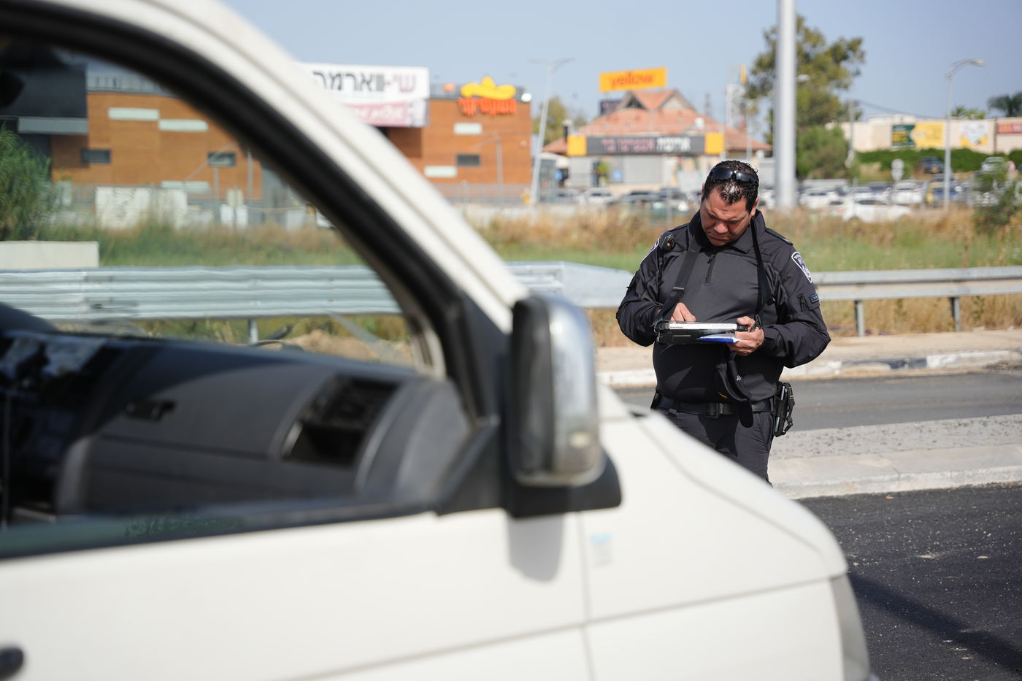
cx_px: 511
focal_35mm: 70
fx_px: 1987
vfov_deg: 19.5
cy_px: 340
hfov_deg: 28.8
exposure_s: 1/1600
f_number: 2.8
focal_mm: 70
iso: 100
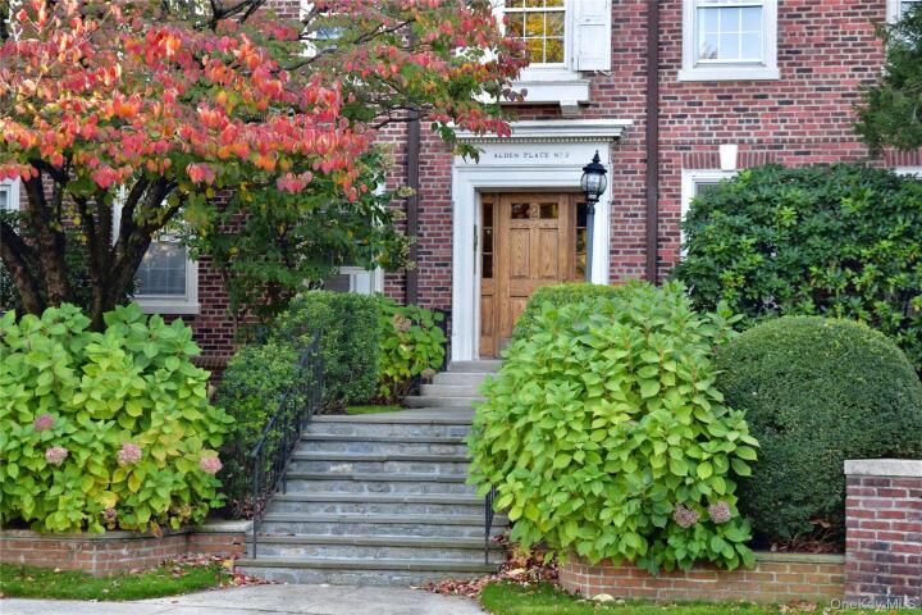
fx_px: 1998
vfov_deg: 17.5
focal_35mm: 78
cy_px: 308
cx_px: 461
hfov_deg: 26.0
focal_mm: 52
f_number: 5.6
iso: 400
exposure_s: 1/100
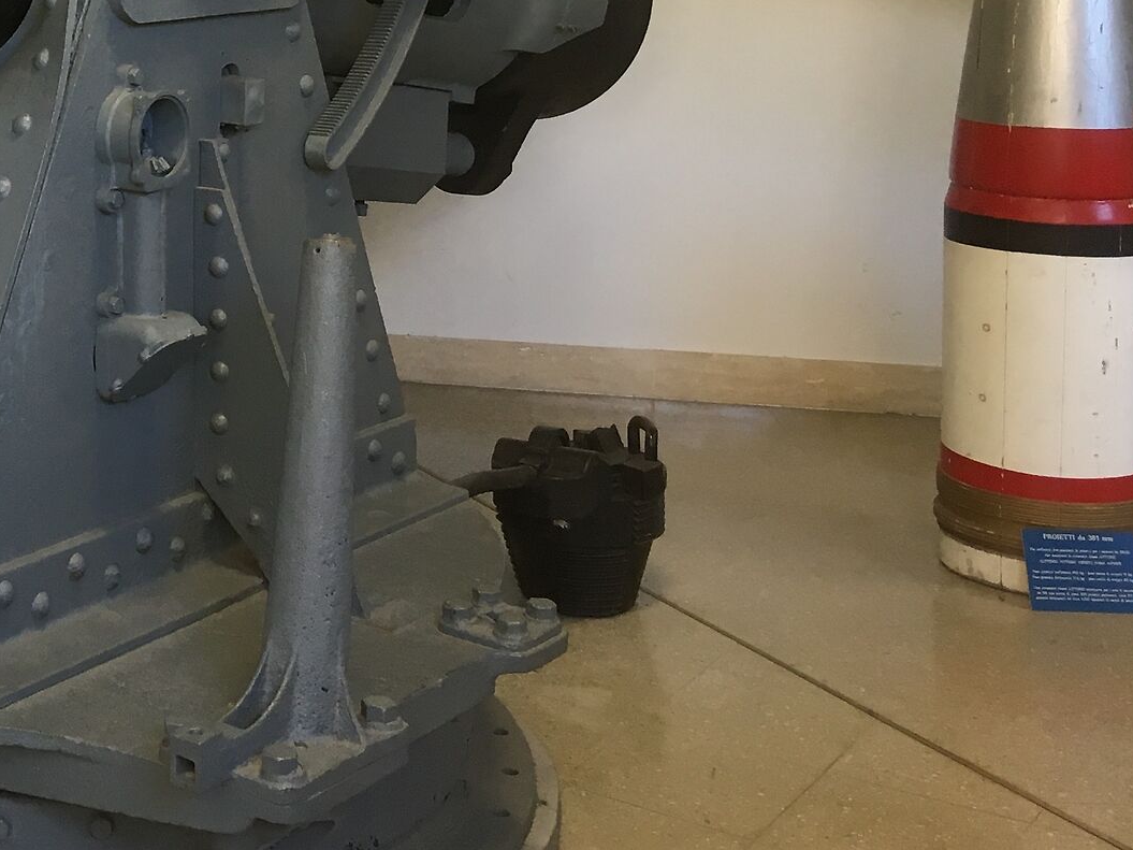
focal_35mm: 66
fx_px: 2160
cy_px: -21
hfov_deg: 27.2
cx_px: -72
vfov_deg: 21.4
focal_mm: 4.15
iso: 80
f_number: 2.2
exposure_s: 1/33
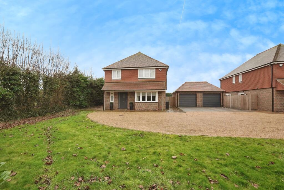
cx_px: 142
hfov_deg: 100.4
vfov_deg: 77.3
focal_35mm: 15
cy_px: 95
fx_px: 118
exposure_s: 1/125
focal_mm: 10.5
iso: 400
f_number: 9
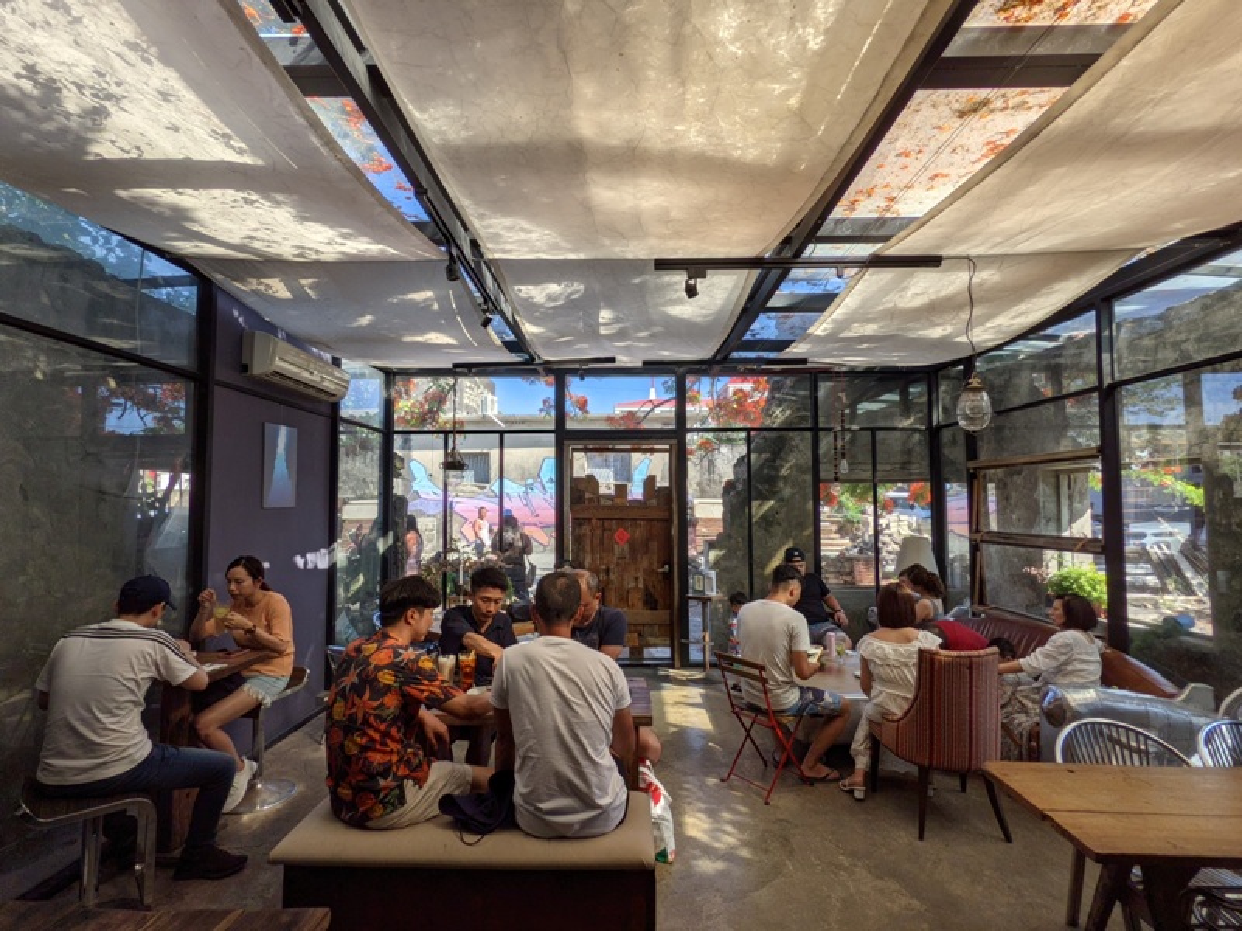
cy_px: 466
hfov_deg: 94.5
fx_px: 574
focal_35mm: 16
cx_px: 621
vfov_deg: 78.1
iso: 34
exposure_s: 1/561
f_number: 2.2
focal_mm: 2.22
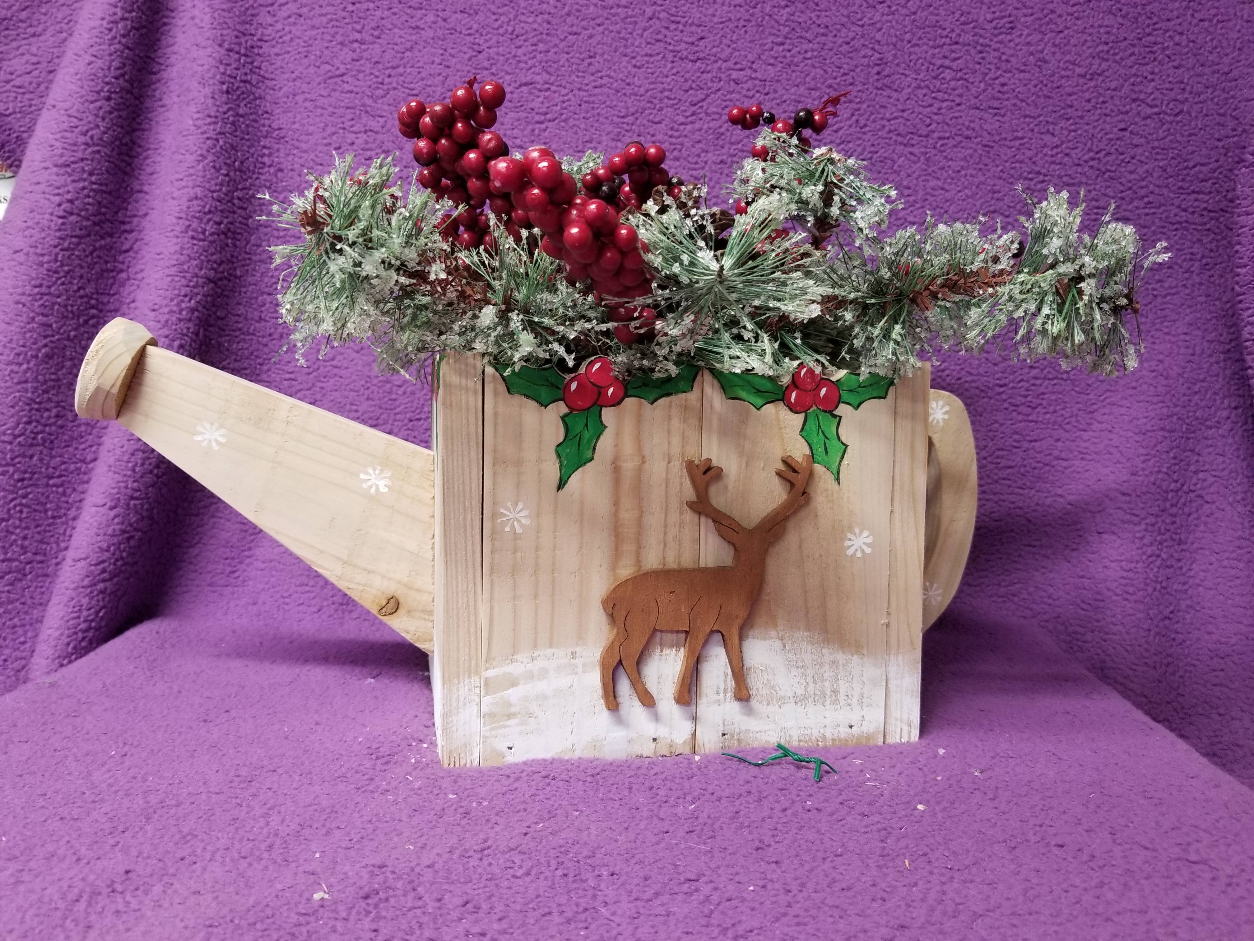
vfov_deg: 53.1
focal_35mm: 26
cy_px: 470
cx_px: 627
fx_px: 942
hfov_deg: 67.3
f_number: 1.7
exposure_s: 1/30
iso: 200
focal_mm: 4.25
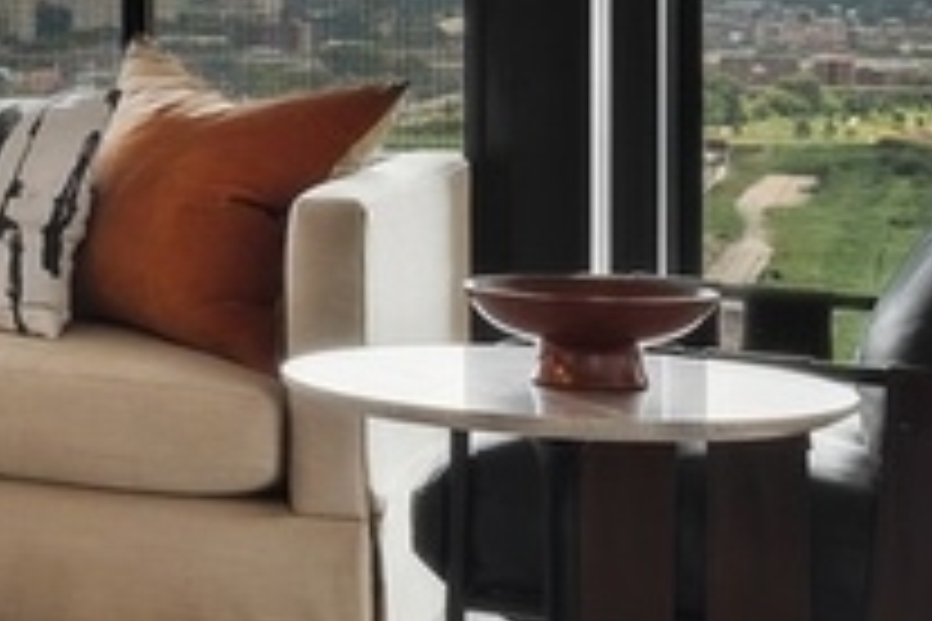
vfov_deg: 10.8
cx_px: -1076
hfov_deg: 13.4
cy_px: -40
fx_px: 3236
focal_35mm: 125
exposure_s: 1/60
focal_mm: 16
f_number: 8
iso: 320
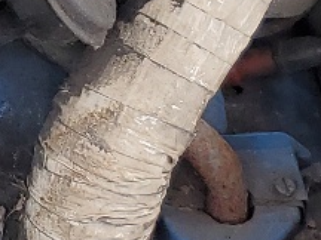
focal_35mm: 193
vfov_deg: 7.3
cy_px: -295
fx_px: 1790
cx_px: -311
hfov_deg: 9.6
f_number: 1.5
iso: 50
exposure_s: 1/625
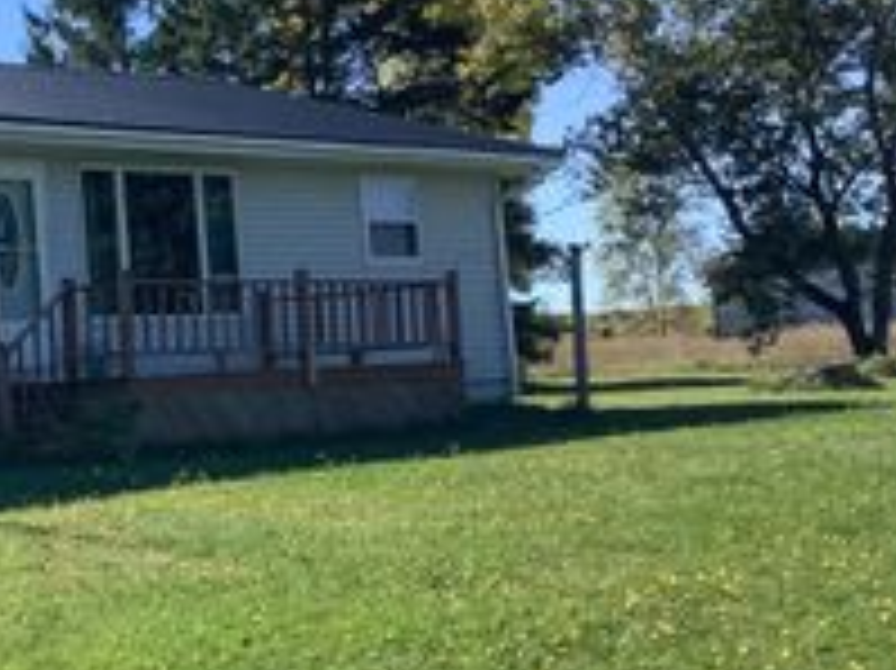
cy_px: 286
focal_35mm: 78
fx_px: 2018
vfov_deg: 18.9
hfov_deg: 23.2
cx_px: -144
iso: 25
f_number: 2.4
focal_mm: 3.3
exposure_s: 1/1314
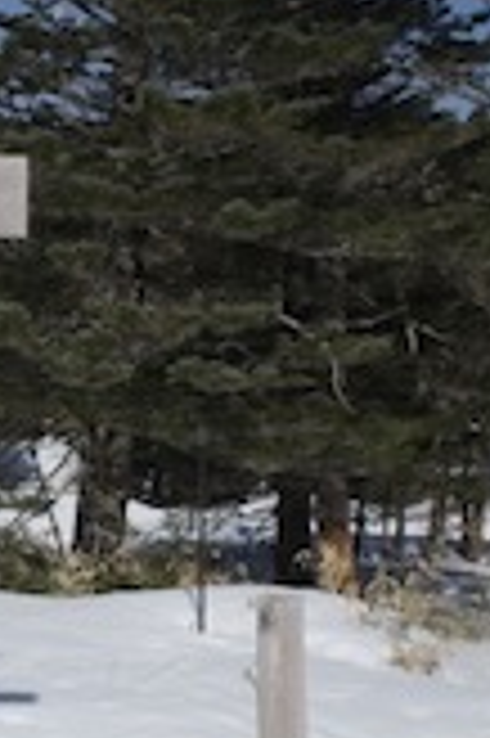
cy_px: 374
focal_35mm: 82
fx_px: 1678
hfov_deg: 16.0
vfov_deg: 24.8
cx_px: -103
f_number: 5.6
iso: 200
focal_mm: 18.3
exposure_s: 1/2000
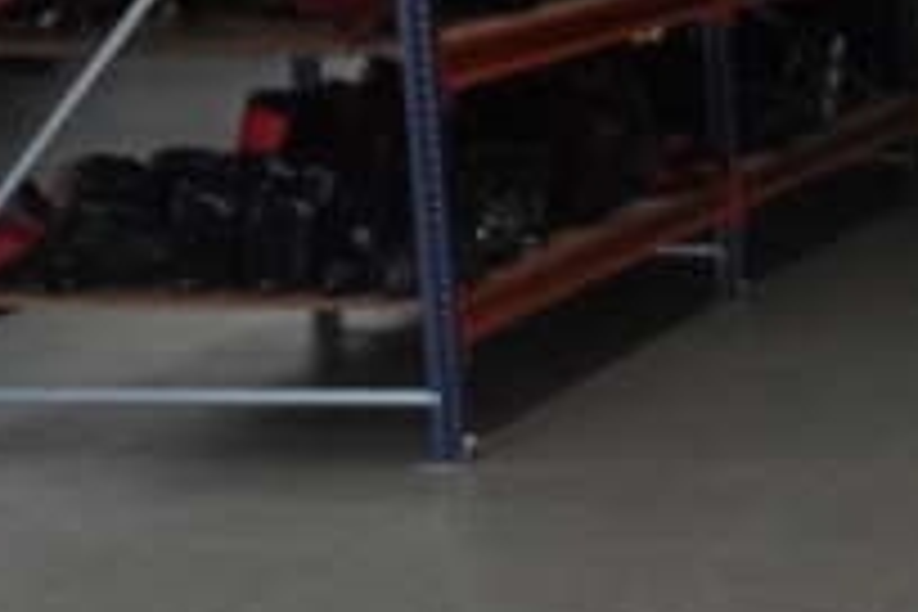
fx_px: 4131
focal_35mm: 162
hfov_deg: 11.6
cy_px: 956
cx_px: 1728
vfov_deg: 8.3
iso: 1600
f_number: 4
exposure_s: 1/160
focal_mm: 20
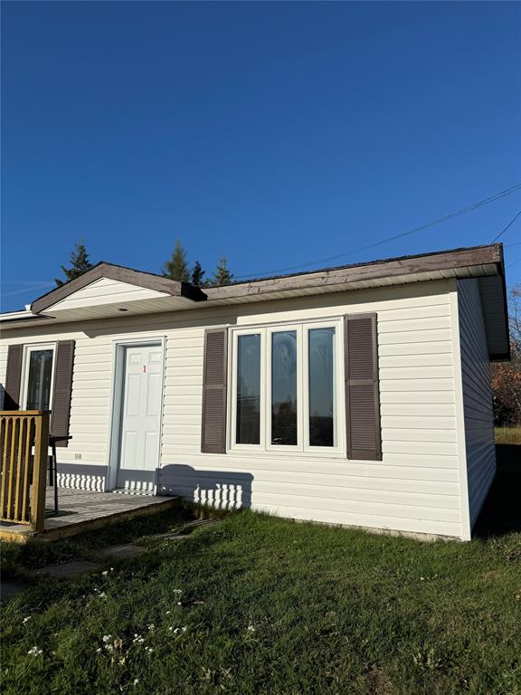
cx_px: 260
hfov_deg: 56.8
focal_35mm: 24
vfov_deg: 71.6
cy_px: 348
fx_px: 482
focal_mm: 6.76
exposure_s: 1/11905
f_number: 1.78
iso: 80
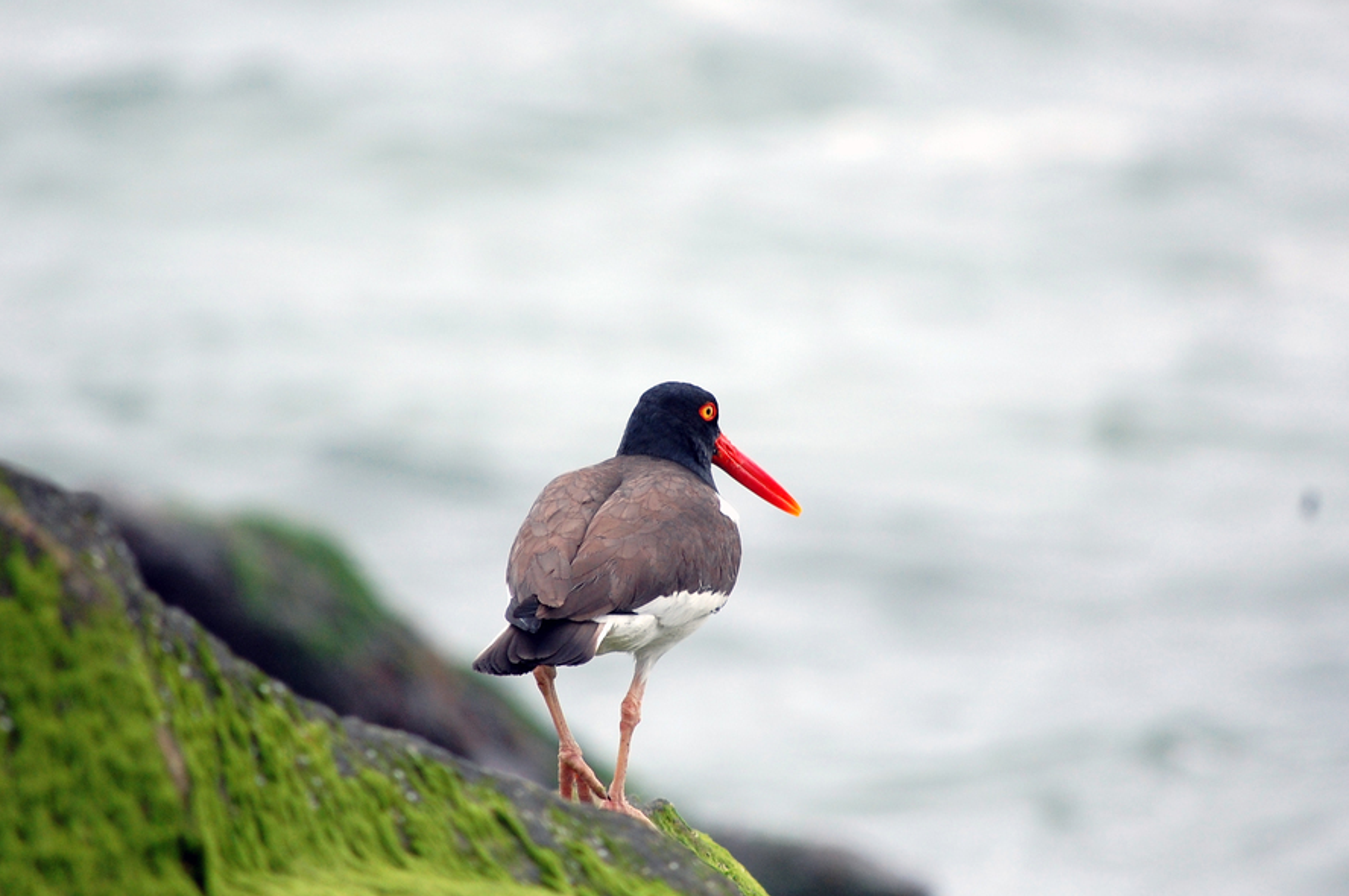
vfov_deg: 2.3
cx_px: 637
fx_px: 22196
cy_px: 468
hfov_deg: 3.5
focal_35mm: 593
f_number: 5.6
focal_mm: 300
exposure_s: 1/1000
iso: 400
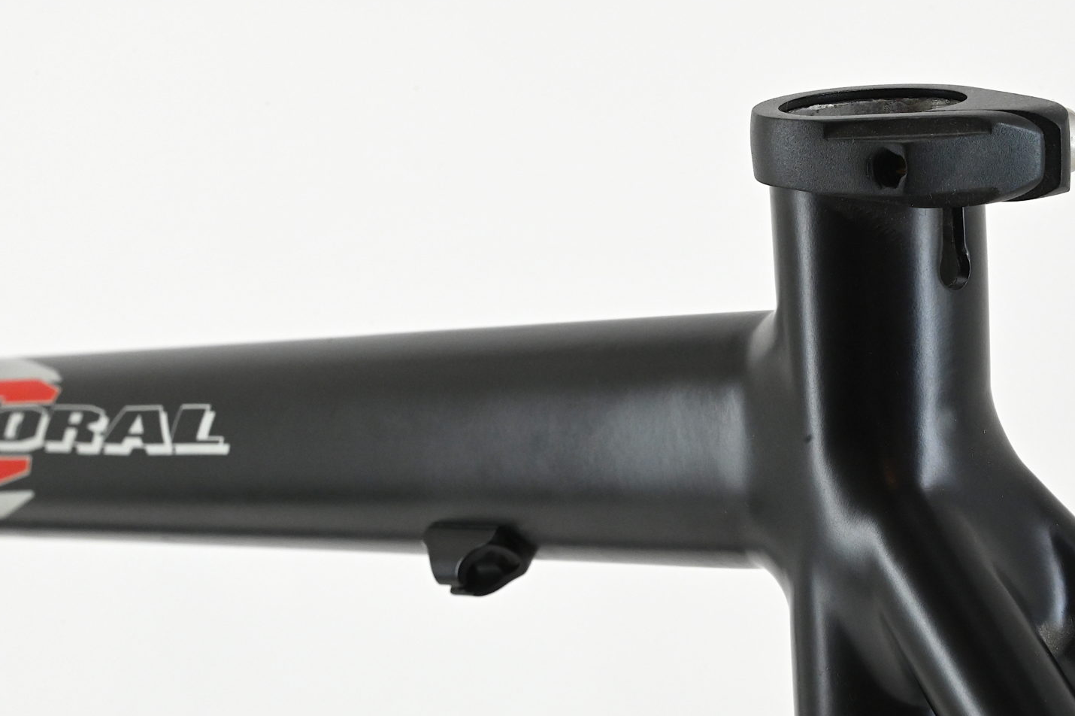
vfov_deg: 14.5
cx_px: 619
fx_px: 2806
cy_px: 470
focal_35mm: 94
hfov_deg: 21.7
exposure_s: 1/125
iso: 5000
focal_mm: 70
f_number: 18
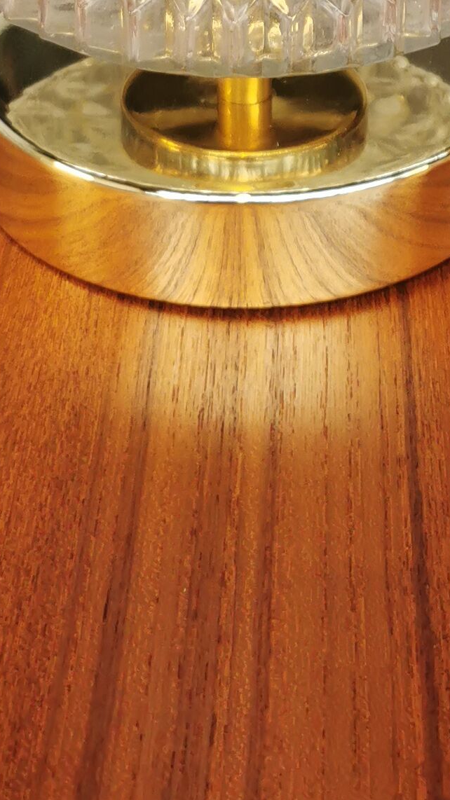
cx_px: 242
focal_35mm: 94
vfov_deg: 20.6
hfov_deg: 12.9
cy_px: -247
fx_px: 1995
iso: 100
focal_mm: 5.58
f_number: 1.8
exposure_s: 1/50
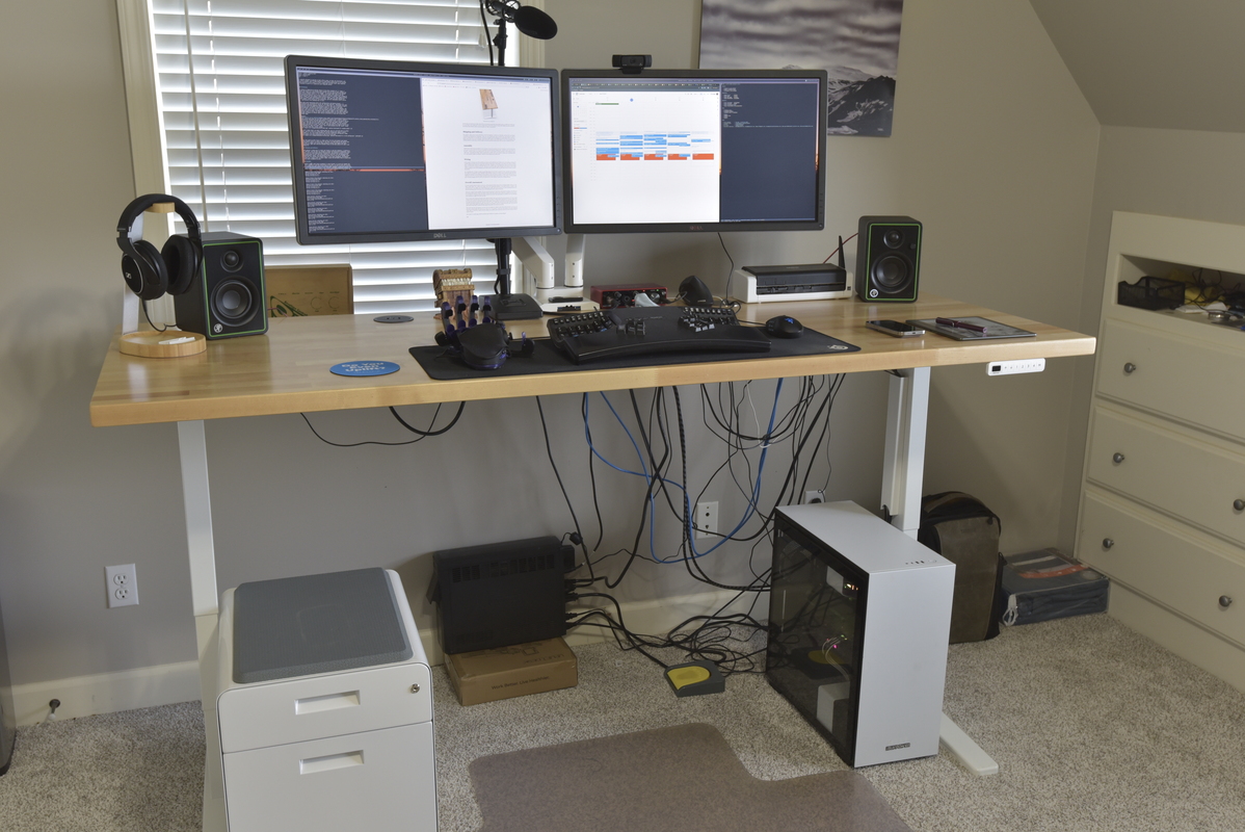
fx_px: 1211
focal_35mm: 35
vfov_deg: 37.9
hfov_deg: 54.4
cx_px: 622
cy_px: 416
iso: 800
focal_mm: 35
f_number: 8
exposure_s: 1/25
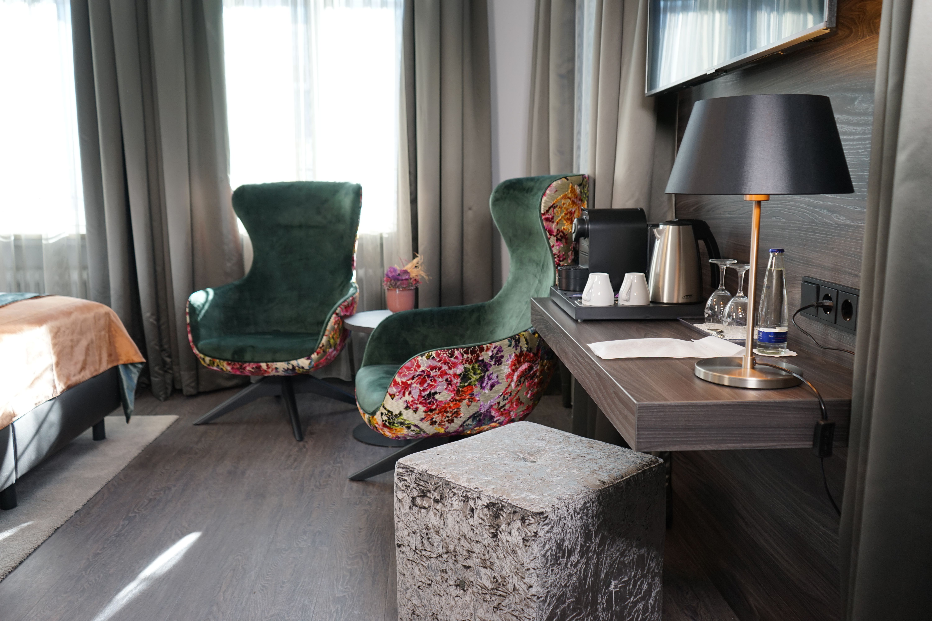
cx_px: 466
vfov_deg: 43.6
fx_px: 777
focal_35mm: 30
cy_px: 310
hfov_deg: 61.9
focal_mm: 30
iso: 400
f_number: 4
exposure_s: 1/60
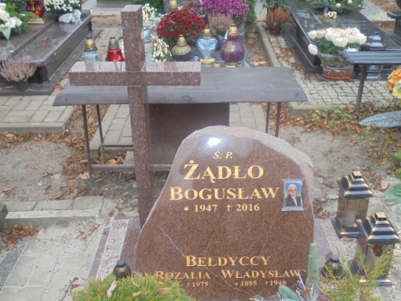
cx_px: 200
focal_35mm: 38
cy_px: 150
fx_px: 440
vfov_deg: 37.7
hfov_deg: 49.0
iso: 100
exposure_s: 1/30
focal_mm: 6.9
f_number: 4.2
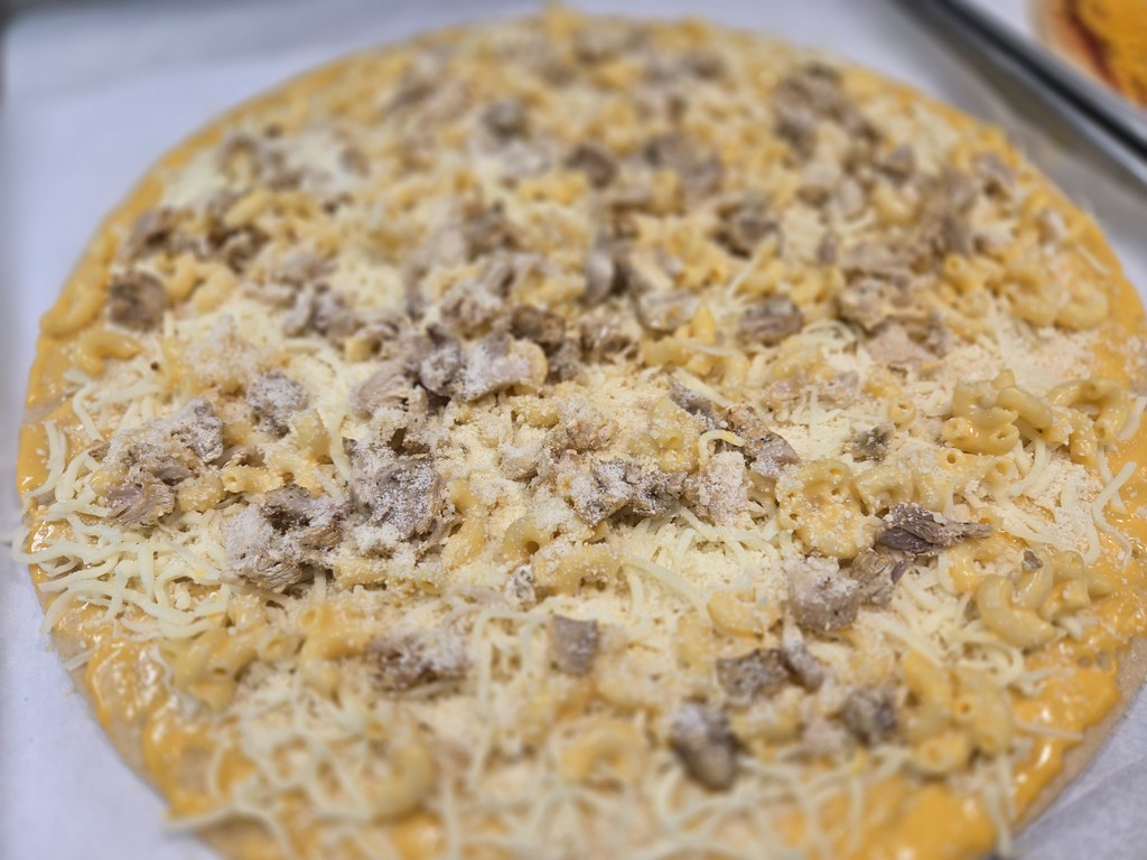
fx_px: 762
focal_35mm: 23
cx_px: 574
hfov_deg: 73.9
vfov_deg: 58.9
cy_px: 430
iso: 80
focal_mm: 5.4
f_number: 1.8
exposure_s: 1/120
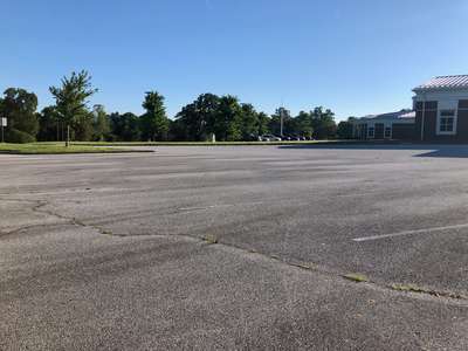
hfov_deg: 63.4
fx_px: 379
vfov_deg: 49.7
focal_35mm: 28
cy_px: 176
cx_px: 234
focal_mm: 4
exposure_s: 1/2000
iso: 20
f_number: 1.8
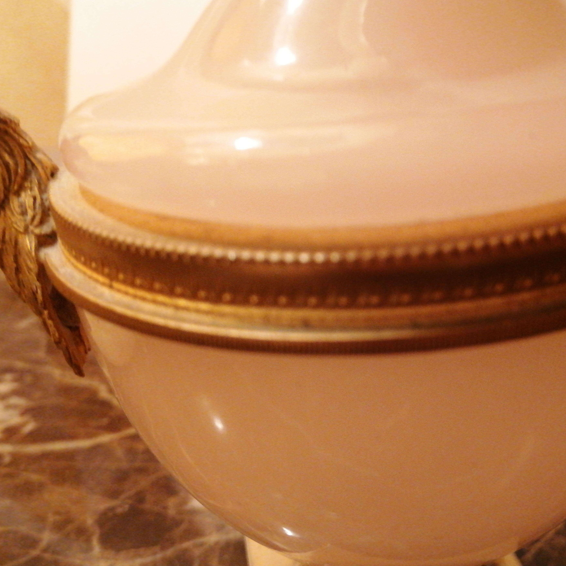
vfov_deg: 47.2
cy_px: 292
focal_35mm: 35
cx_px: 349
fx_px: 647
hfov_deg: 46.9
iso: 500
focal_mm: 3.95
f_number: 1.8
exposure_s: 1/33.3
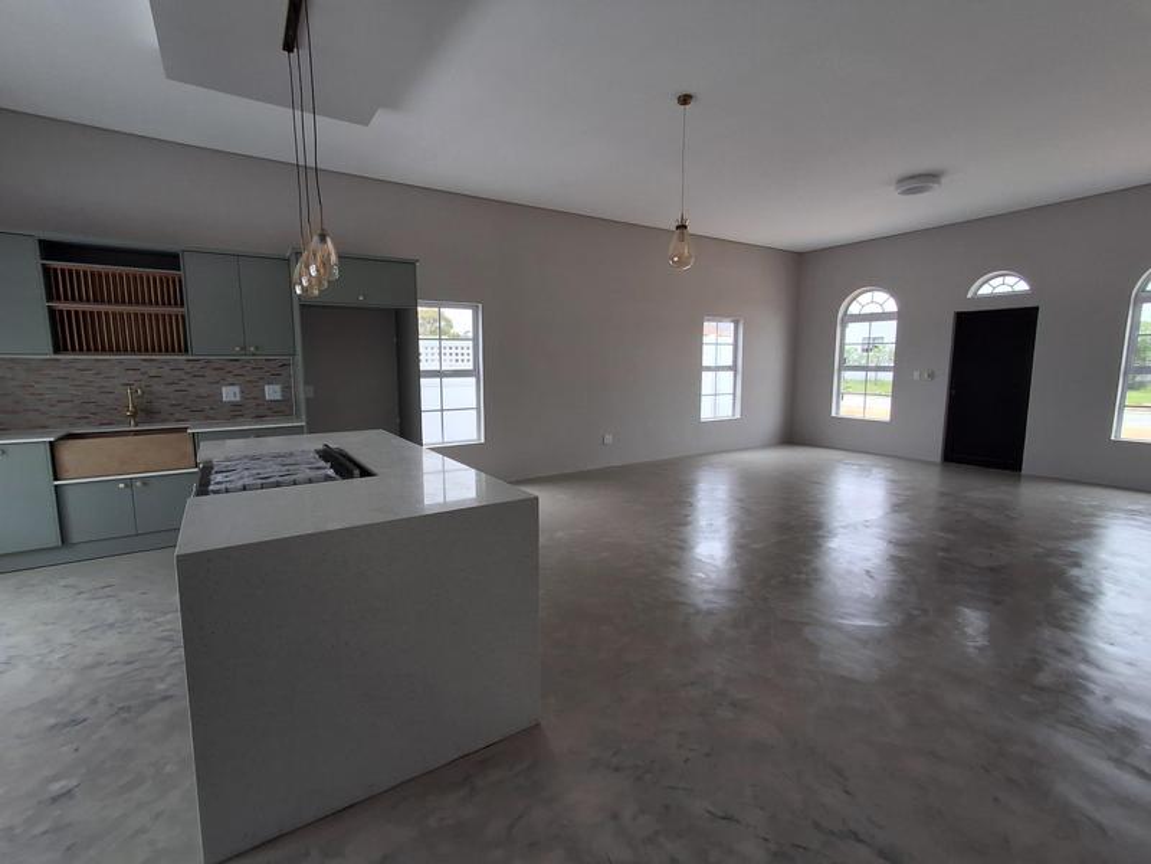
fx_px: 532
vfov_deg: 78.1
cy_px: 432
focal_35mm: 16
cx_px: 576
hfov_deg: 94.5
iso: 40
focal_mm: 1.64
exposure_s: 1/60
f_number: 2.2
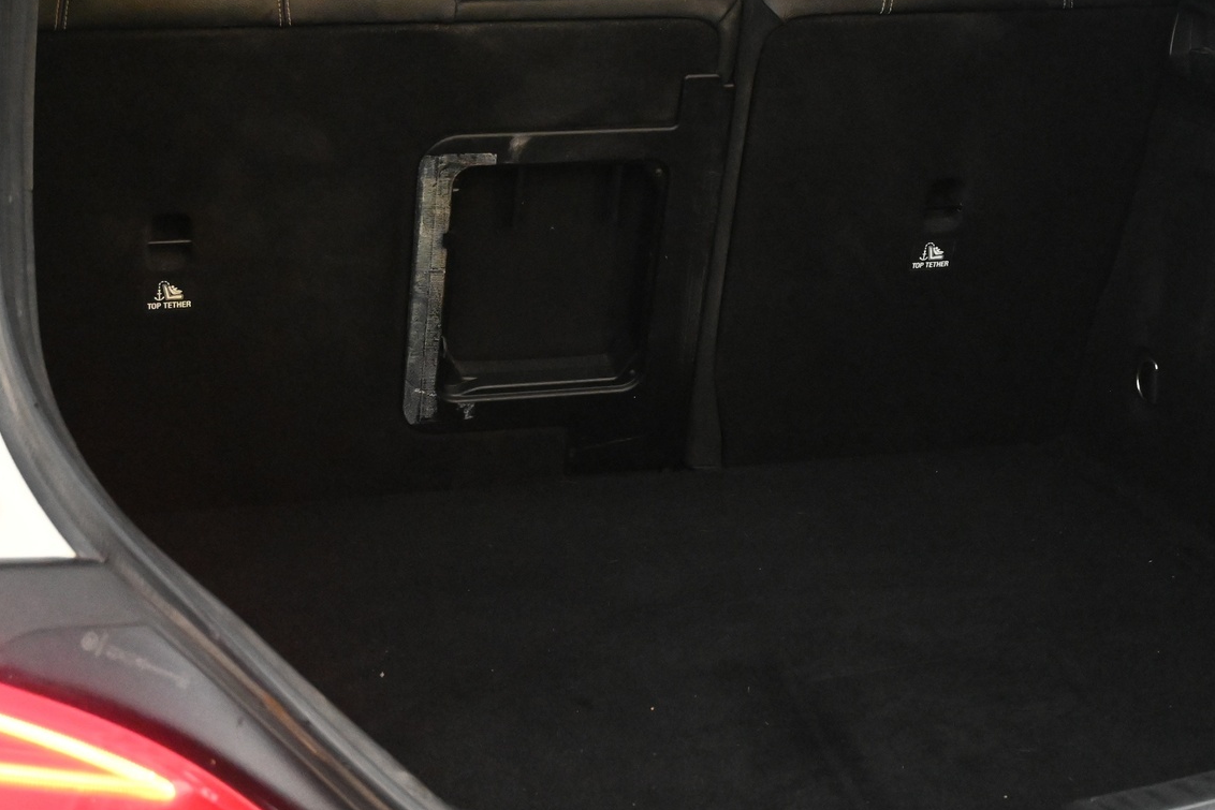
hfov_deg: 27.6
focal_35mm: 73
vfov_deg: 18.6
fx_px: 2464
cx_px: 799
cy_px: 295
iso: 6400
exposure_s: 1/50
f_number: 5
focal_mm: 34
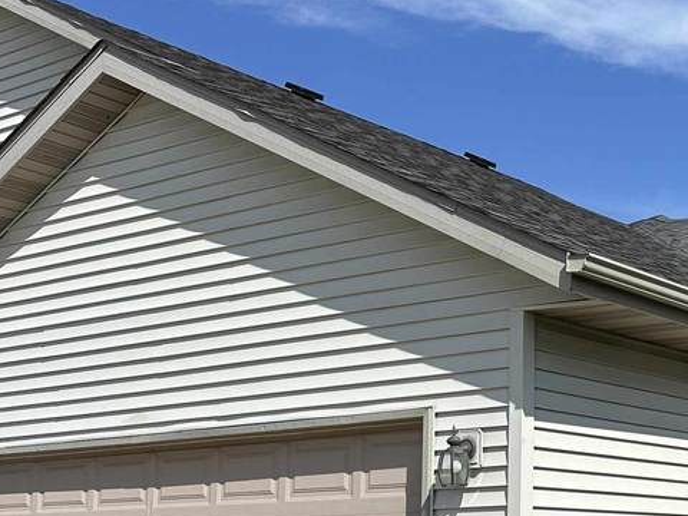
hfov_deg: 27.1
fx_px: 1272
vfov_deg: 22.5
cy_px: 433
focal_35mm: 64
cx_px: 803
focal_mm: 6.86
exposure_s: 1/6623
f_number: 1.78
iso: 80
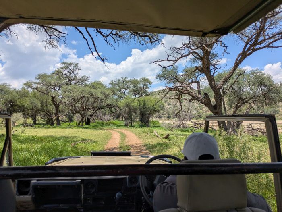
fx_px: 204
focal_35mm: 25
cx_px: 141
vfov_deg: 54.9
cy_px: 106
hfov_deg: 69.4
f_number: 1.89
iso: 51
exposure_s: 1/2732
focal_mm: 5.43
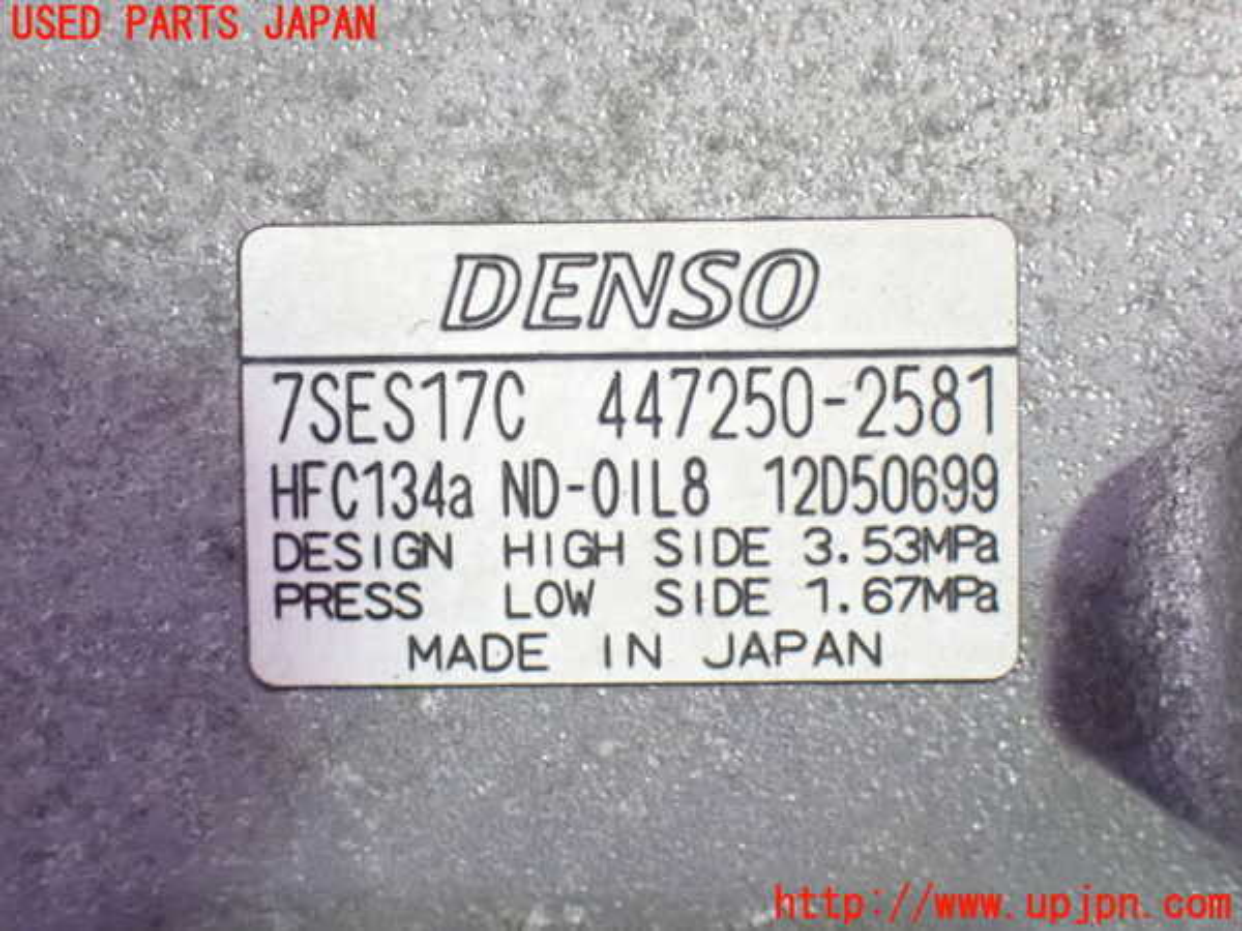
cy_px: 466
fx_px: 2942
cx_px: 621
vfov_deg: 18.0
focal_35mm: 82
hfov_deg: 23.8
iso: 1600
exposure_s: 1/20
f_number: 4.3
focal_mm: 14.62
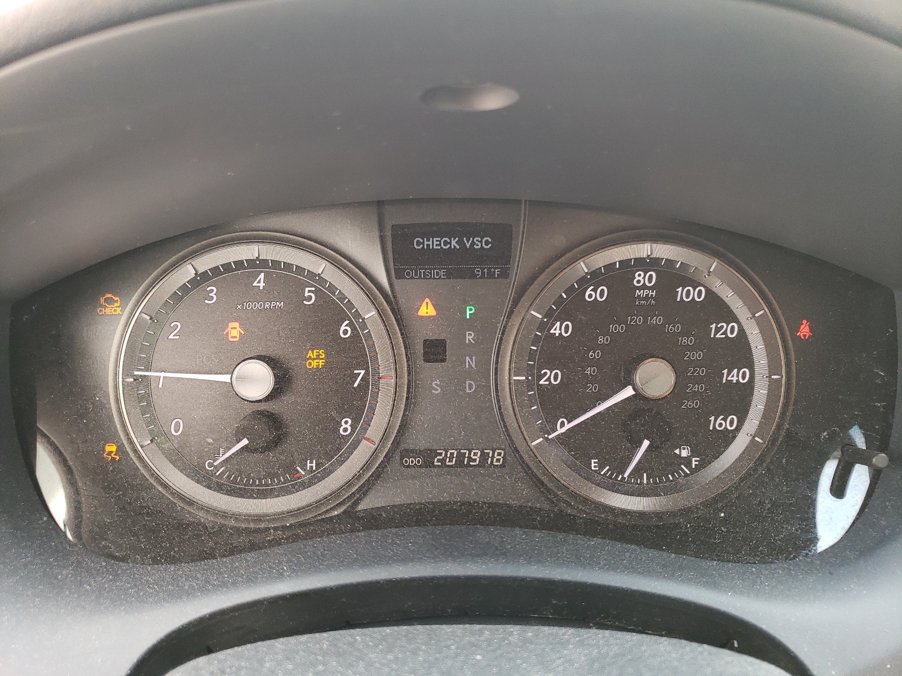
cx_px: 451
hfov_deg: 67.3
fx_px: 677
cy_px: 338
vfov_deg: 53.1
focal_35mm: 26
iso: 99
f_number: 1.5
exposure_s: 1/120
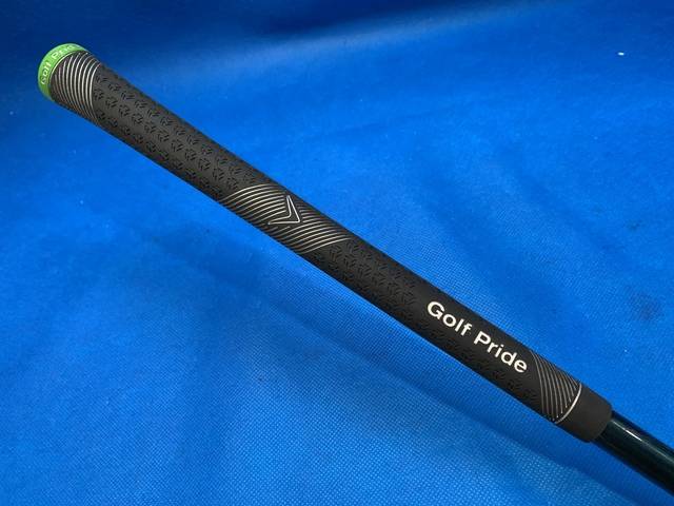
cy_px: 253
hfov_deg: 67.3
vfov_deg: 53.1
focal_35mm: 26
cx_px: 337
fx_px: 506
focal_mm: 4.25
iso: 100
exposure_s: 1/60
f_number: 1.8
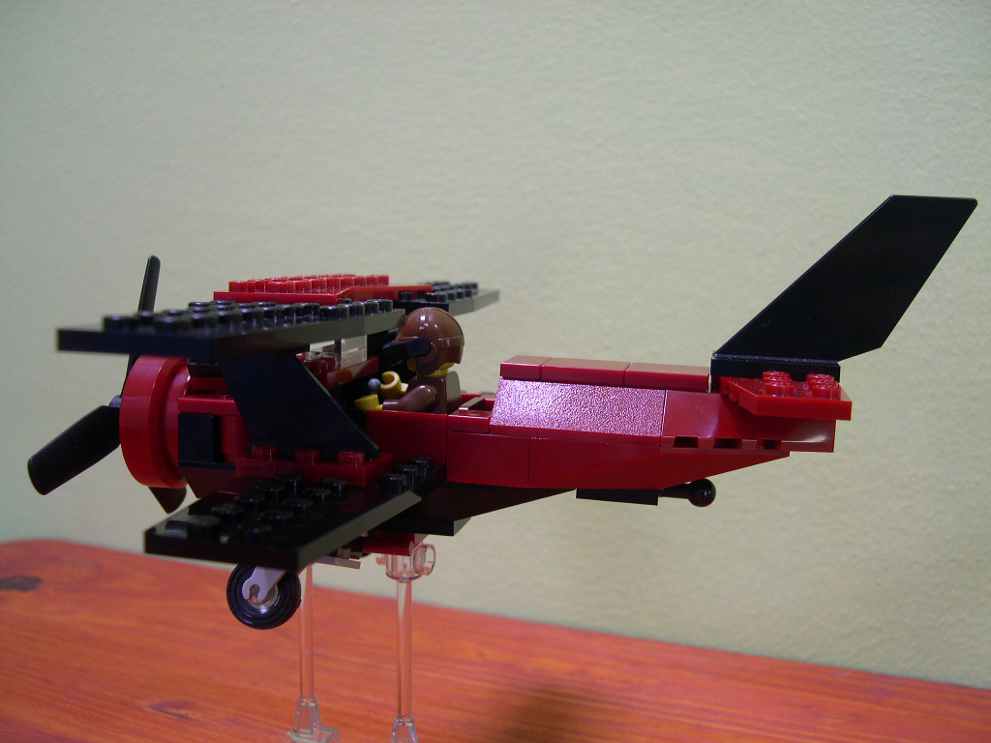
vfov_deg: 37.7
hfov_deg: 49.0
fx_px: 1088
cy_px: 372
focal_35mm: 38
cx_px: 496
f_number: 2.8
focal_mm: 8
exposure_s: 1/23.3
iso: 100
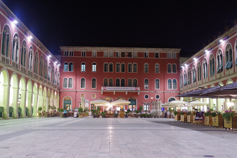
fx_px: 277
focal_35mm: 42
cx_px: 118
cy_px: 79
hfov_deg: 46.4
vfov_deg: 31.9
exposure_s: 5
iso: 200
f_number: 7.1
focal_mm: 28
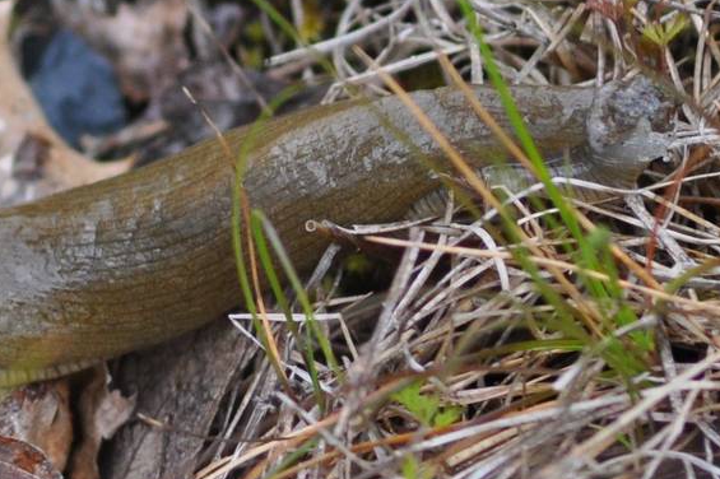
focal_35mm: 518
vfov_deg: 2.7
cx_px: -9
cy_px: 192
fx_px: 10354
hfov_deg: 4.0
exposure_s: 1/1000
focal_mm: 122
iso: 450
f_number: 4.2
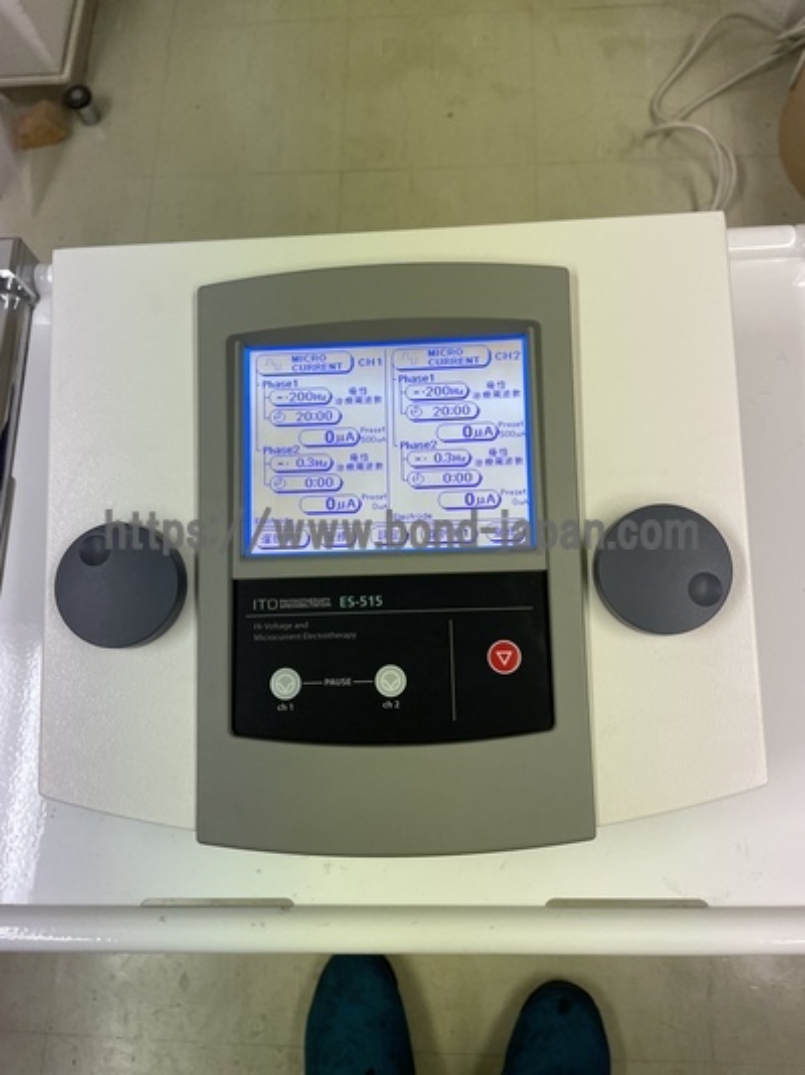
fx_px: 807
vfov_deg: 67.3
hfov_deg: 53.0
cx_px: 402
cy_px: 538
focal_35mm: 26
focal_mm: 4.2
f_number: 1.6
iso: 40
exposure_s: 1/100
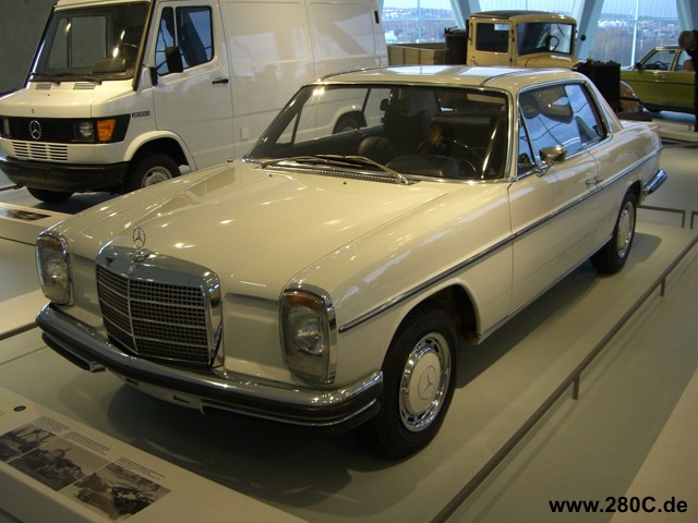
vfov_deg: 37.7
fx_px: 766
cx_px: 349
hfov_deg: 49.0
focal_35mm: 38
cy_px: 262
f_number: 2.7
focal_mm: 6.2
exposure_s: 1/160
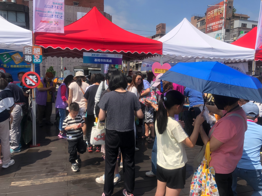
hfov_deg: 63.4
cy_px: 98
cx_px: 131
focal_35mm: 28
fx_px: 212
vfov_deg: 49.7
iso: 20
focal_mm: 4
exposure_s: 1/1946
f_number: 1.8
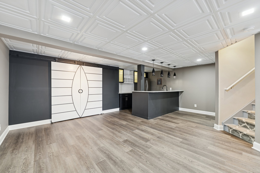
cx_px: 130
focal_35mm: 14
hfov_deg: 104.3
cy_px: 86
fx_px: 101
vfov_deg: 81.2
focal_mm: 14
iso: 250
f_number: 2.8
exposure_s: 1/15
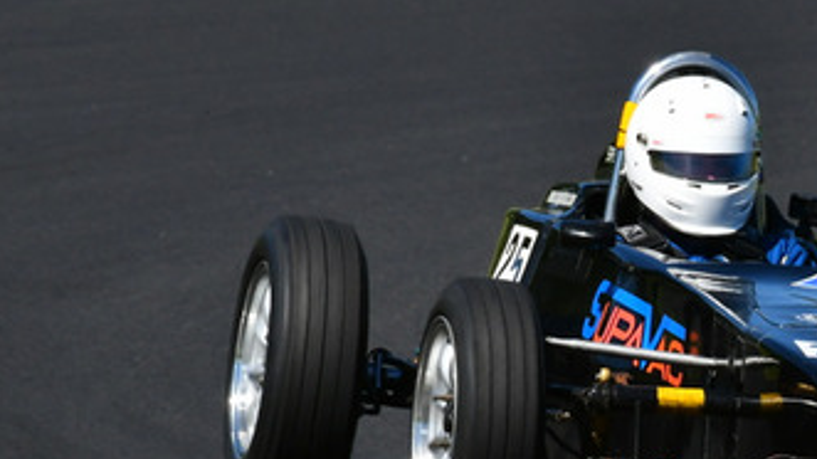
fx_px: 34610
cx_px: 684
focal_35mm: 1598
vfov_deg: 0.8
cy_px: 276
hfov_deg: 1.4
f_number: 11
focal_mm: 420
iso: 400
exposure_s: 1/640
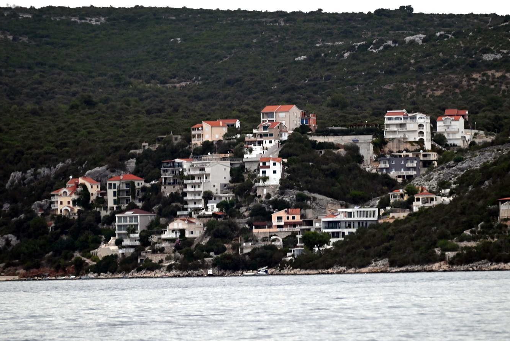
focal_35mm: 338
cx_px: 272
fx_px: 4789
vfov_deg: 4.1
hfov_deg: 6.1
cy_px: 181
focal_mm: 300
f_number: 5.6
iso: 1800
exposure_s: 1/500
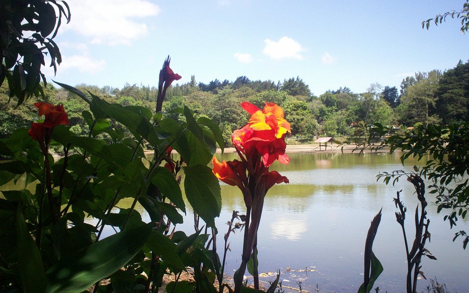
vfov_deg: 32.7
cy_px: 134
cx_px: 232
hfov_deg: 50.4
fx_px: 498
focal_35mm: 39
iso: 100
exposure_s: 1/288
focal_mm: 6
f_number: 4.5
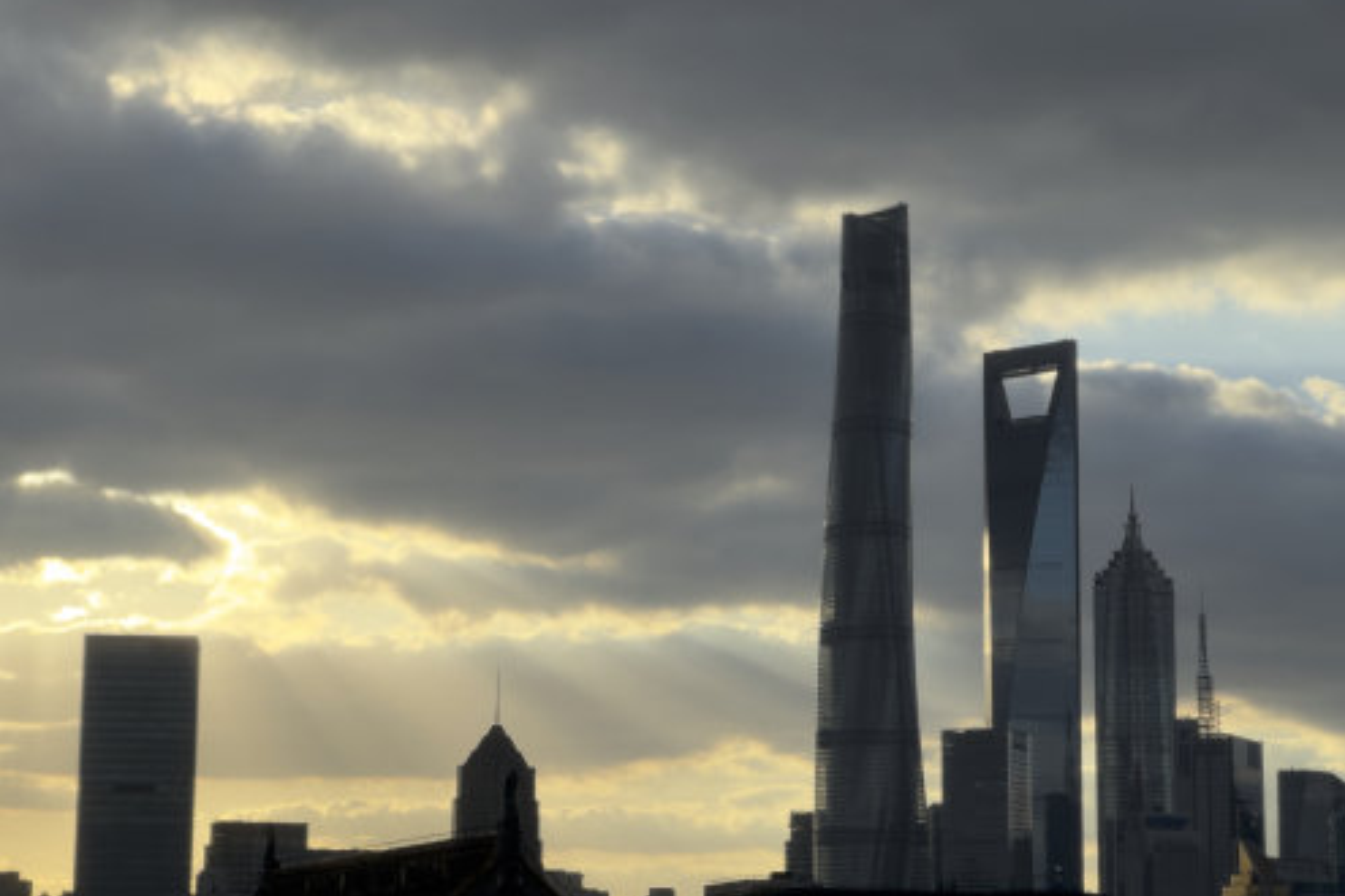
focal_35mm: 99
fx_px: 3698
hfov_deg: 20.6
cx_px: 633
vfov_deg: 13.8
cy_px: 411
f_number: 2.8
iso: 32
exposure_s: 1/284
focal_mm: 9
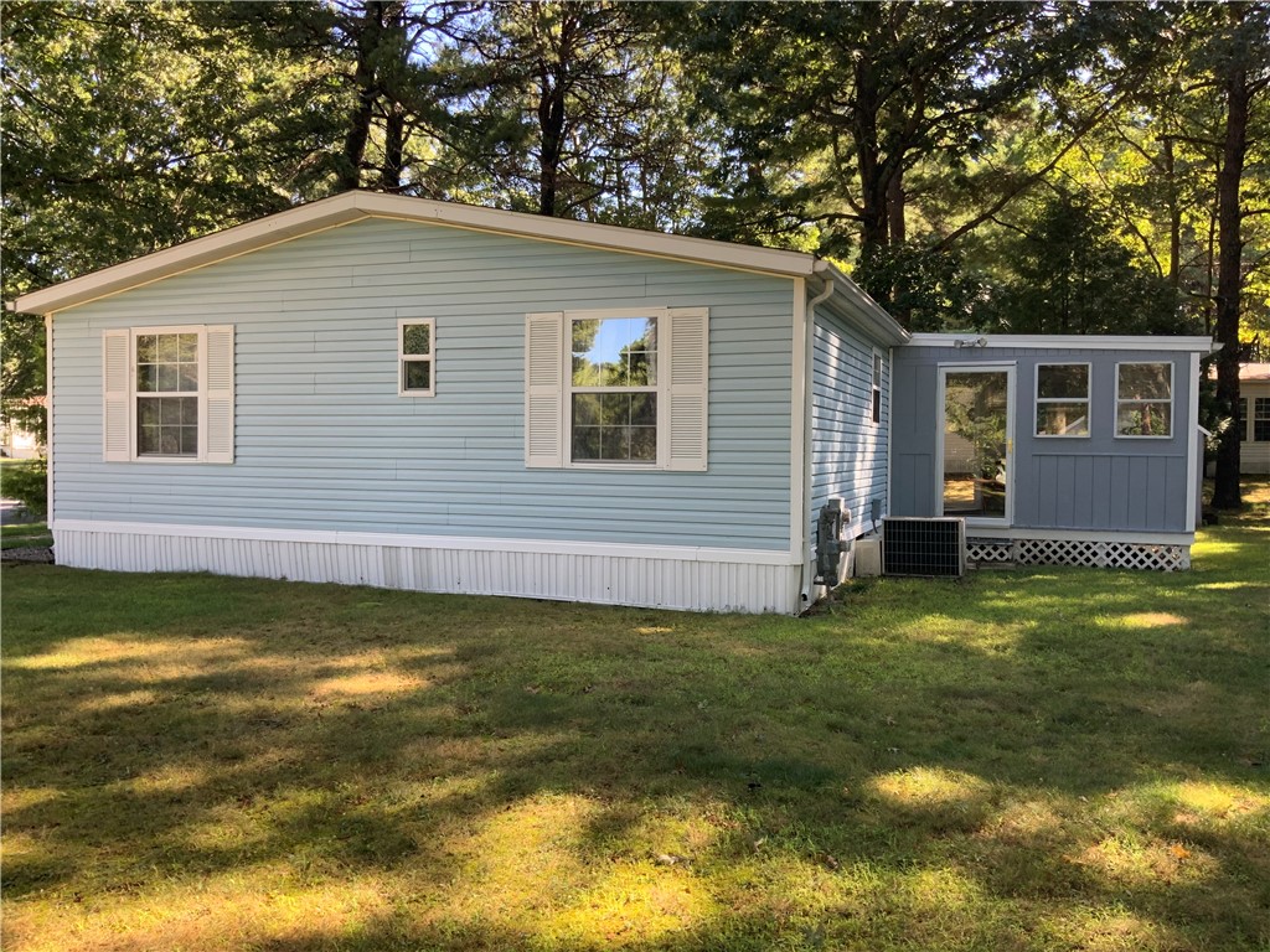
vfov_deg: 48.2
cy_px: 476
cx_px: 635
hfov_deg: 61.7
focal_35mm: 29
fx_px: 1064
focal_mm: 3
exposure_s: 1/122
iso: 25
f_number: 1.8
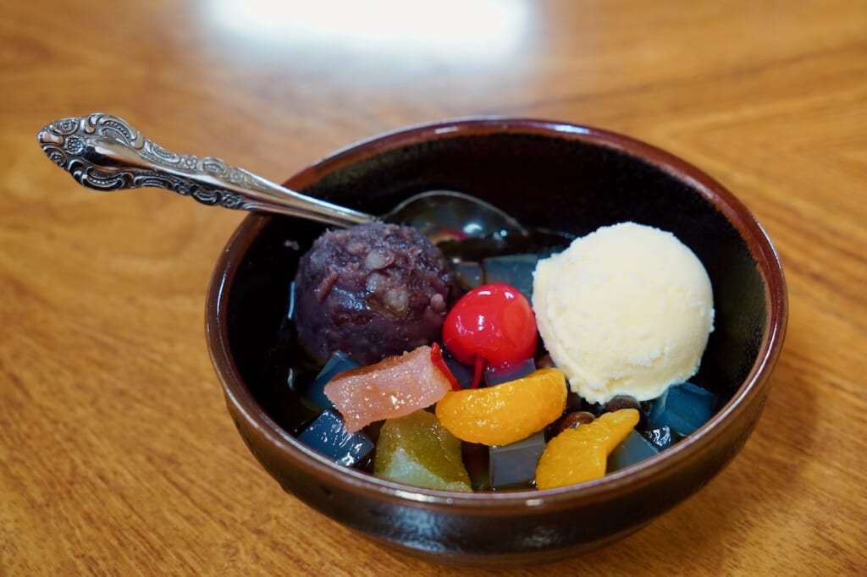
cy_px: 288
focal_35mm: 43
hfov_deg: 45.4
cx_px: 434
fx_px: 1036
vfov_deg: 31.1
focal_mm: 28.7
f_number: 4
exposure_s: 1/25
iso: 500
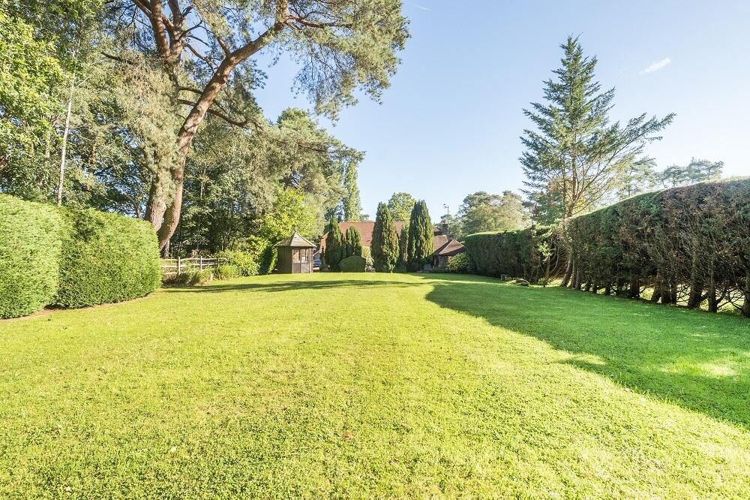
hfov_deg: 90.0
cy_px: 250
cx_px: 375
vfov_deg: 67.3
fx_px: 375
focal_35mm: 18
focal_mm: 12
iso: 640
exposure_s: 1/400
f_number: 8
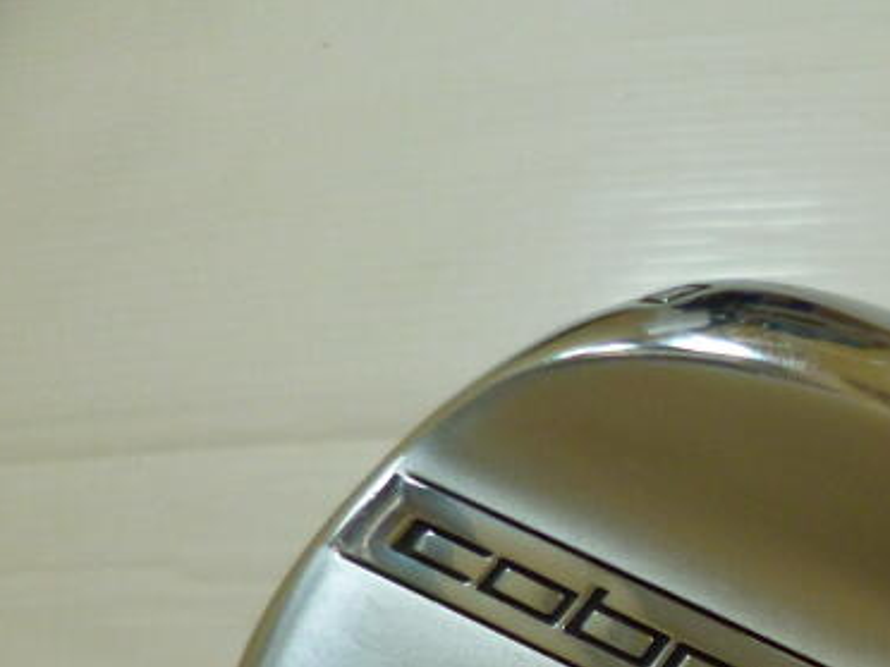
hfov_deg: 28.8
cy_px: 820
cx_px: 935
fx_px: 1594
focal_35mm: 62
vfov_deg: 21.8
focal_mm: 4.3
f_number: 2.5
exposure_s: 1/250
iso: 250
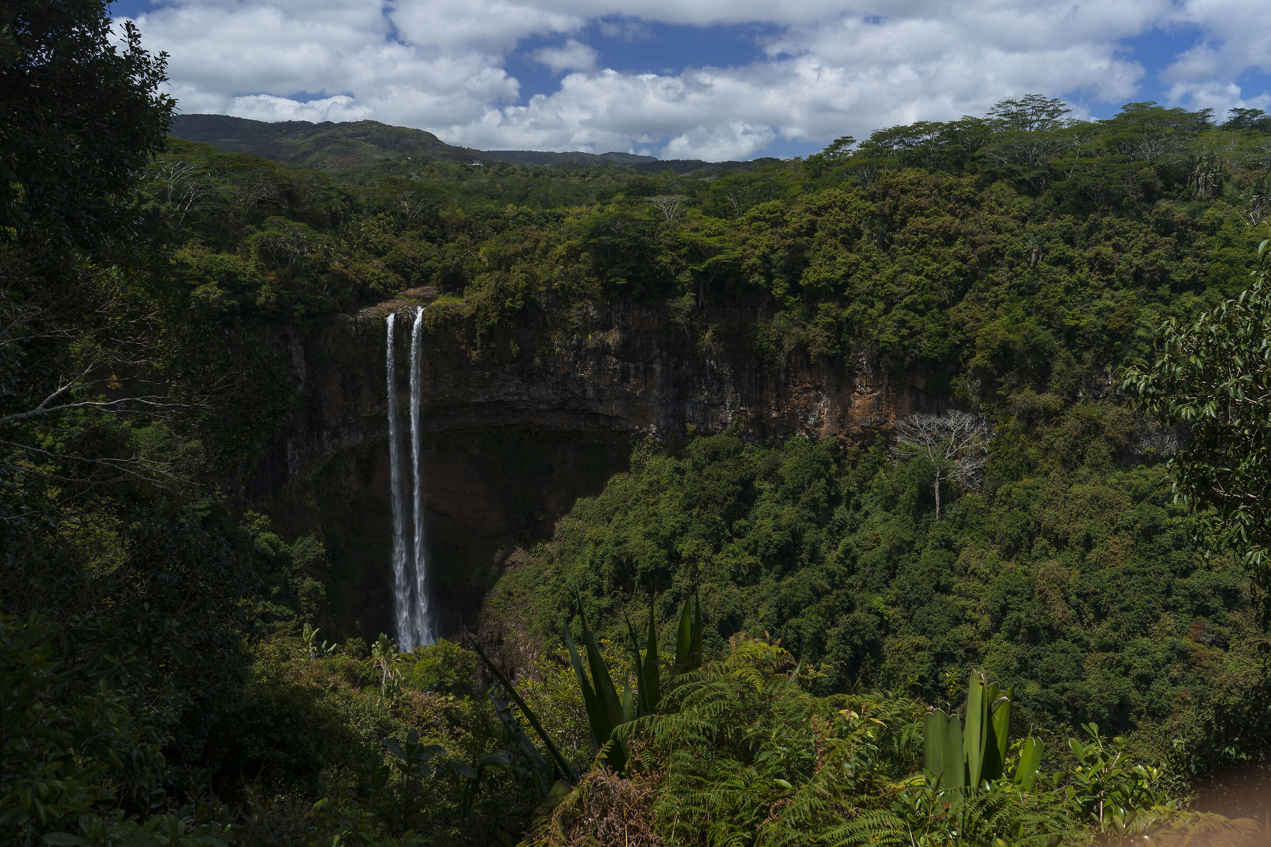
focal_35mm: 28
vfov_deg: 46.4
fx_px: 988
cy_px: 424
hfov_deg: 65.5
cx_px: 636
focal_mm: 28
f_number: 5.6
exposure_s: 1/320
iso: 100
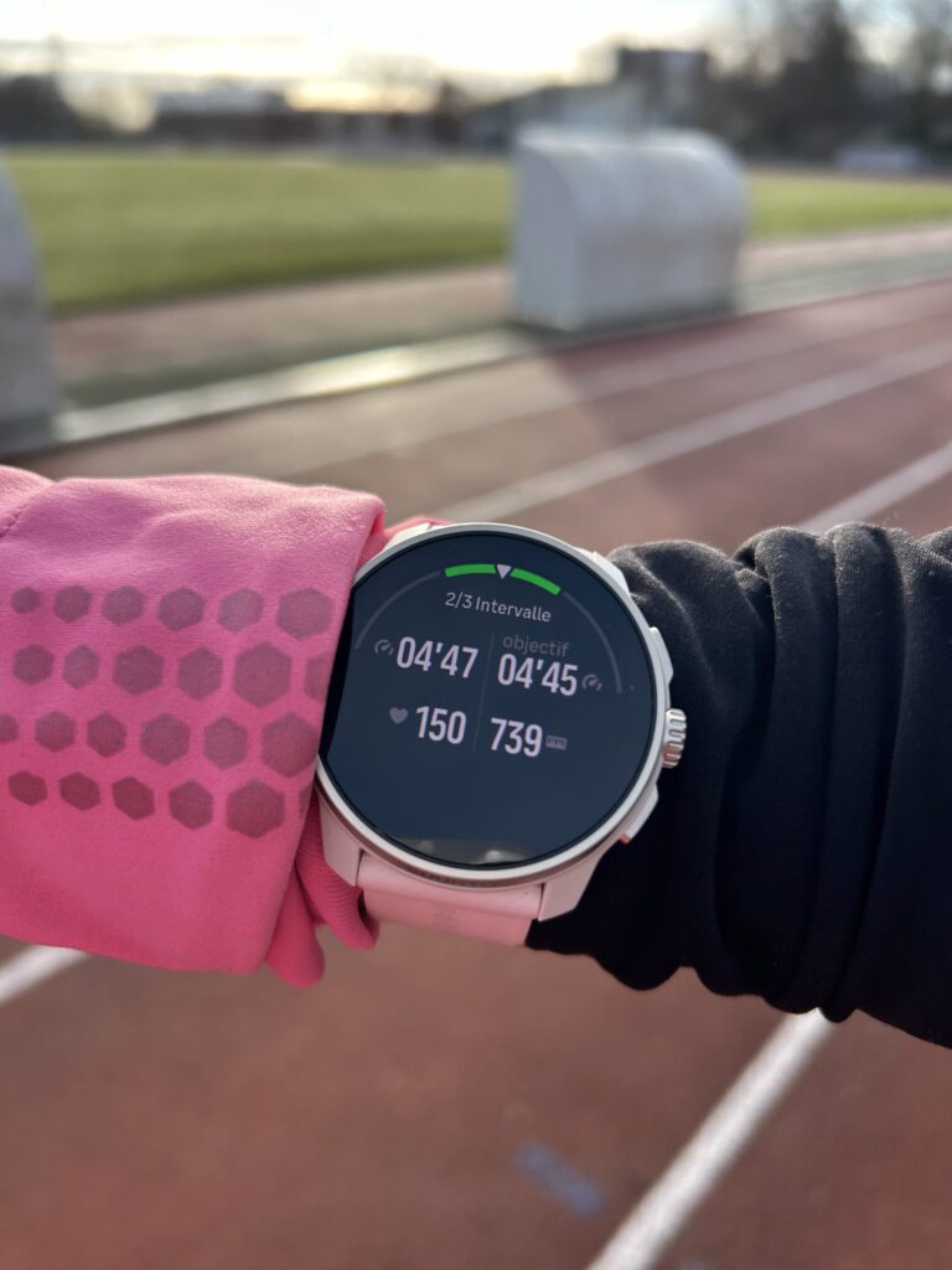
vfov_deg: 67.3
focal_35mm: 26
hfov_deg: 53.1
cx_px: 476
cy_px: 635
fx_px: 953
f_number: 1.5
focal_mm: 5.7
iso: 50
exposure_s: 1/780
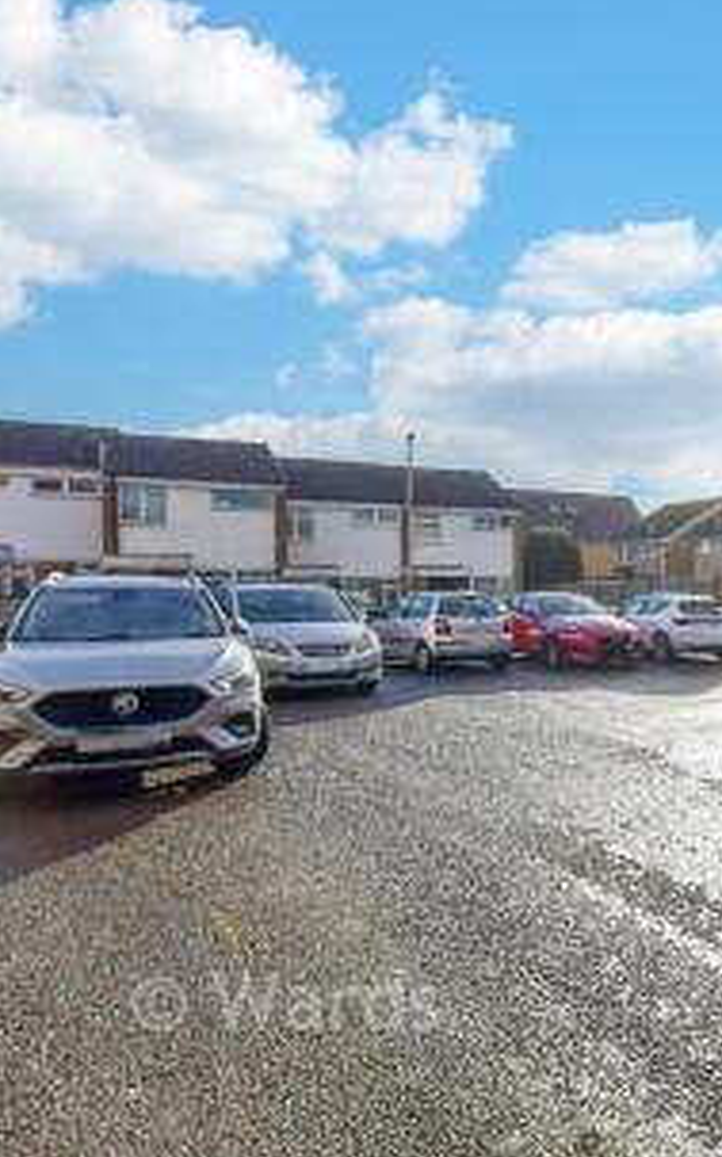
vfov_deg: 74.8
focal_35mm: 24
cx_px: 722
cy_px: 586
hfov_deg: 43.7
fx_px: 757
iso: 320
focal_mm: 10
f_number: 8
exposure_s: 1/4000
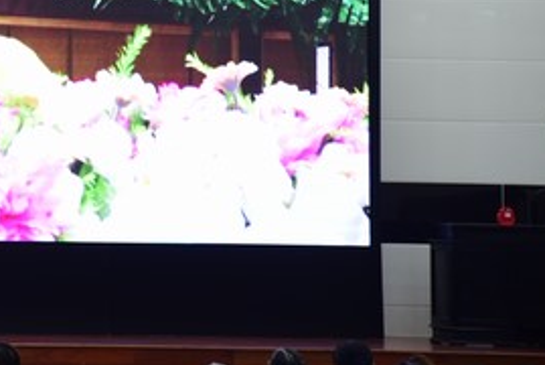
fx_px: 4395
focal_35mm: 290
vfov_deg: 4.7
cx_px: -67
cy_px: -22
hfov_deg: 7.1
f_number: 4
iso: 500
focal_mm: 120
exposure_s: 1/40
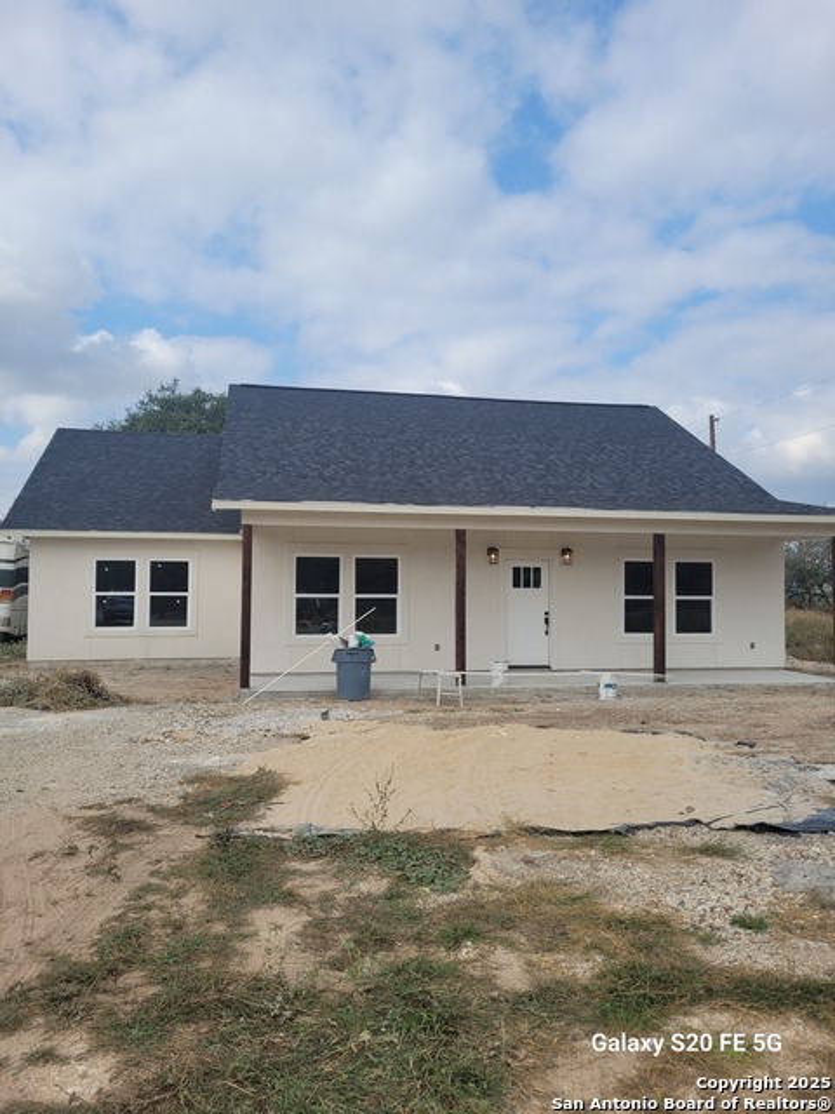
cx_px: 418
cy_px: 557
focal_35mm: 26
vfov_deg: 67.3
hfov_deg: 53.1
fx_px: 836
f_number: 1.8
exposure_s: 1/2730
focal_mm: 5.4
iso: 40
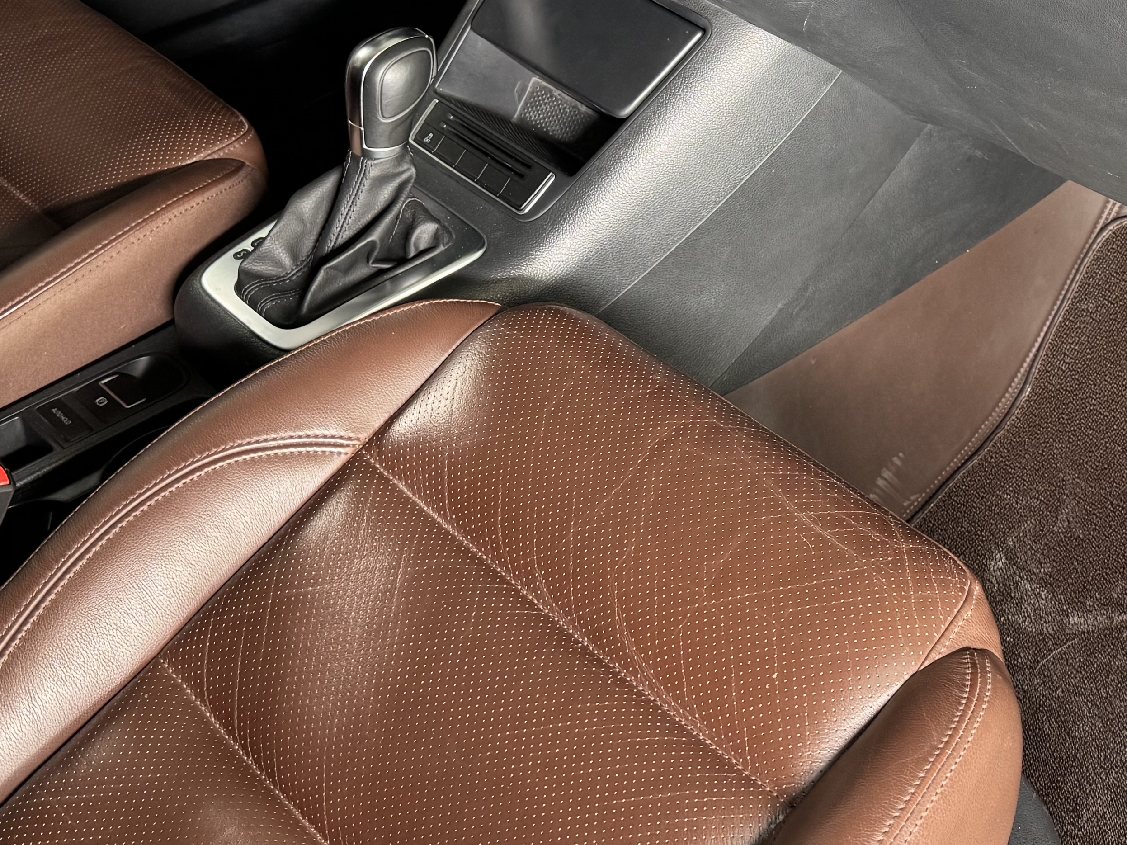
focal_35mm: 55
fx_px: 1790
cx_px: 840
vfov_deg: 25.7
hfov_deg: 34.2
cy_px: 89
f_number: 1.78
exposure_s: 1/60
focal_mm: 6.76
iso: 250
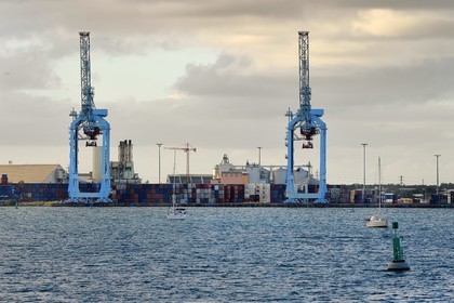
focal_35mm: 200
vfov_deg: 6.9
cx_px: 227
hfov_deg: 10.3
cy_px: 152
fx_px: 2522
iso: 200
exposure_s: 1/320
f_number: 8
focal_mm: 200
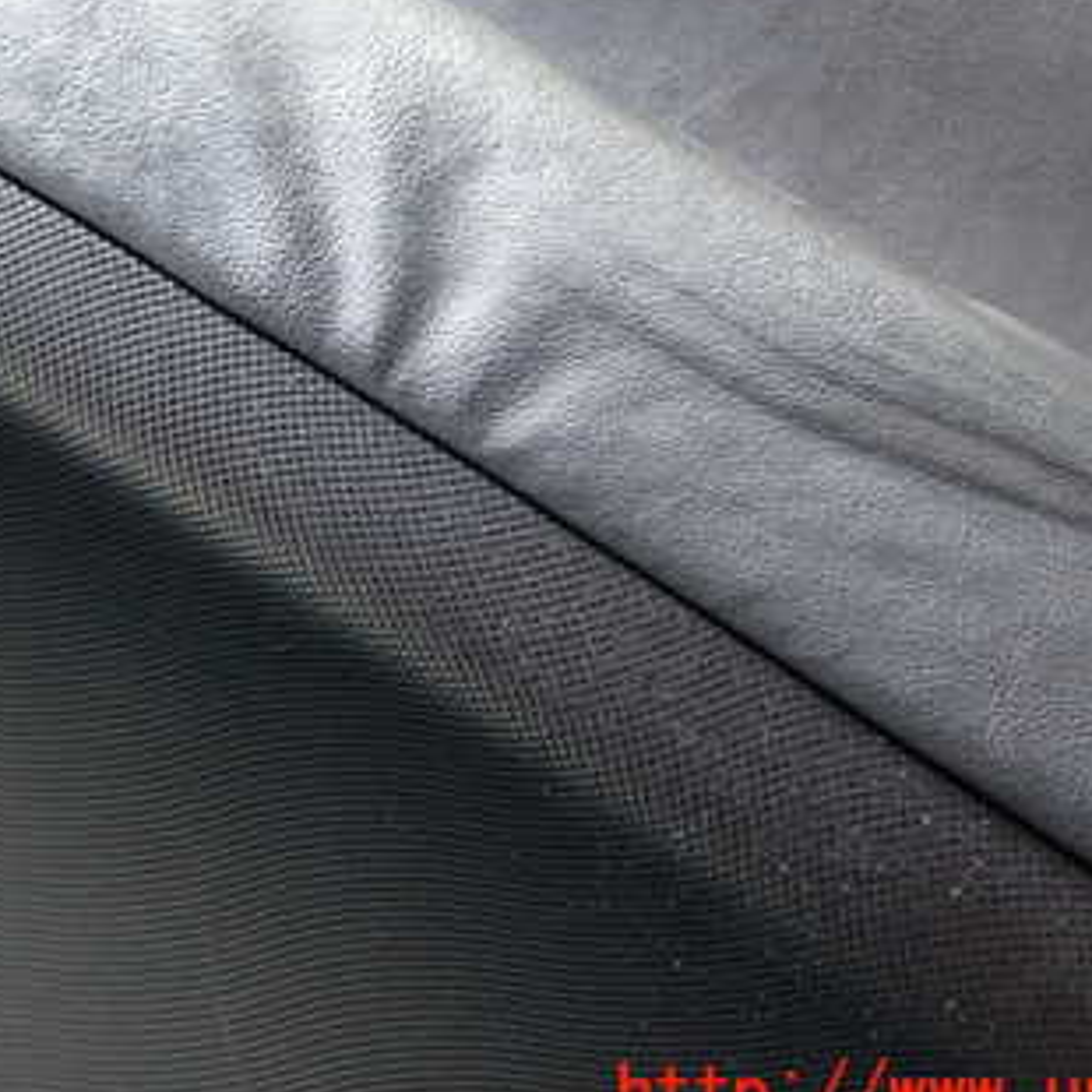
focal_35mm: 65
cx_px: 356
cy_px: 349
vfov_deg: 26.3
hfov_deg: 26.3
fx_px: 2320
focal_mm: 6.83
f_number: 2.7
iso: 500
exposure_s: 1/40
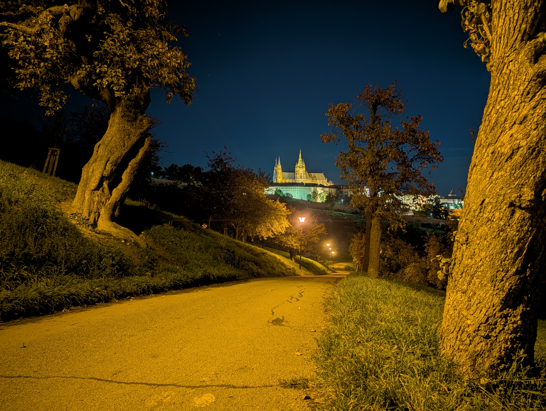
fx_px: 379
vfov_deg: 56.9
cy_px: 206
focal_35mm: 24
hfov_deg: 71.5
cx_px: 273
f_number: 1.68
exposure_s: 1/4.98
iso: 25
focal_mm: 6.9
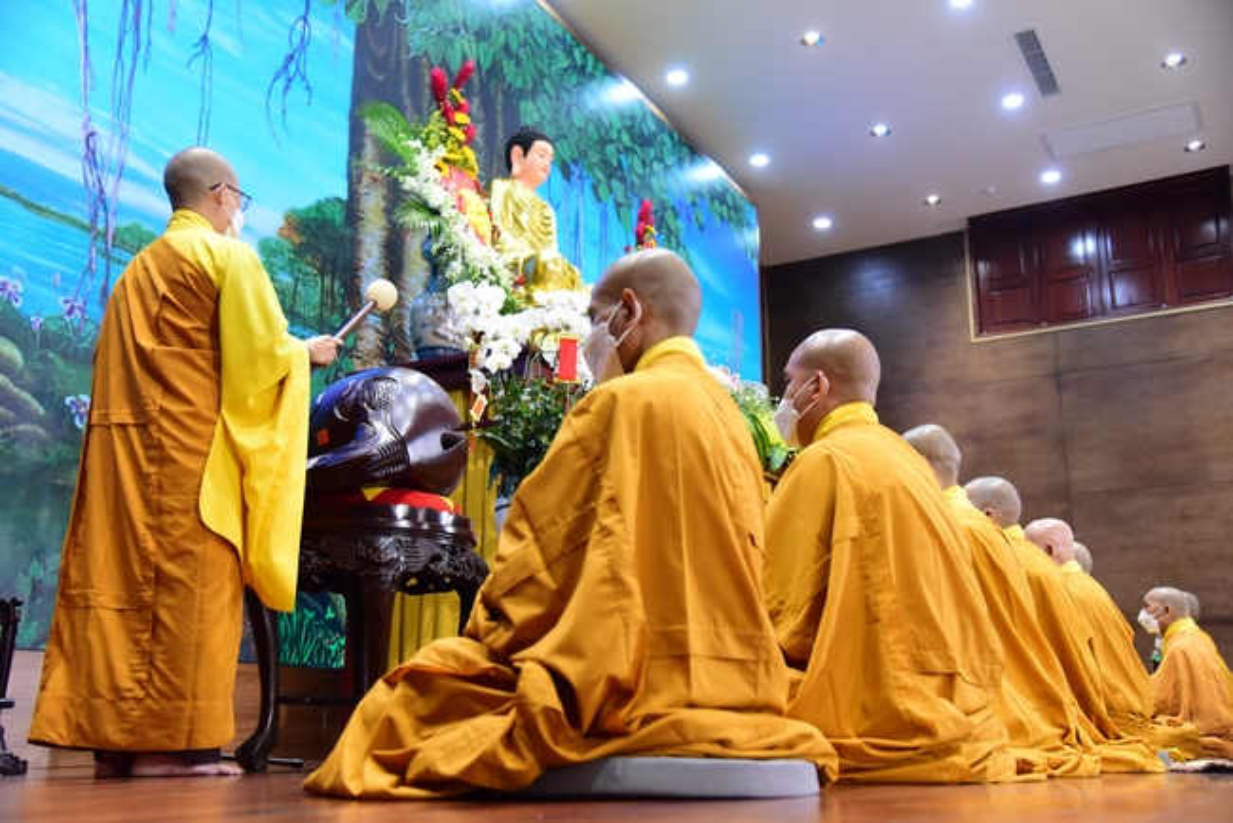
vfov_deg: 35.1
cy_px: 412
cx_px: 616
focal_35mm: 38
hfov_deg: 50.7
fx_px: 1302
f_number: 4
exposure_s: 1/200
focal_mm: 38
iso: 4000
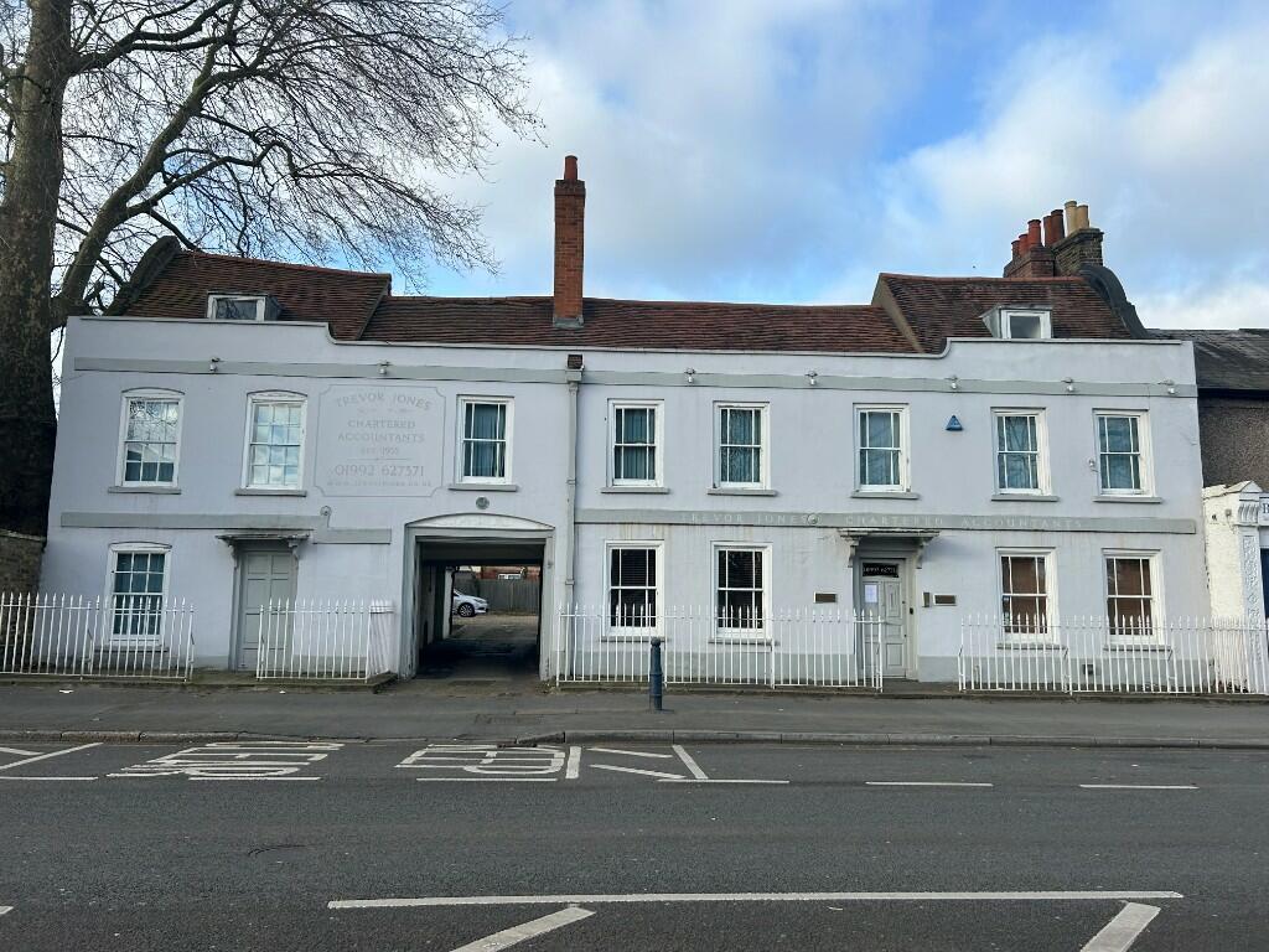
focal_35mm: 26
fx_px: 953
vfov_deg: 53.1
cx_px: 634
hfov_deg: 67.3
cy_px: 476
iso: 50
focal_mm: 5.7
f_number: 1.5
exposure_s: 1/2571
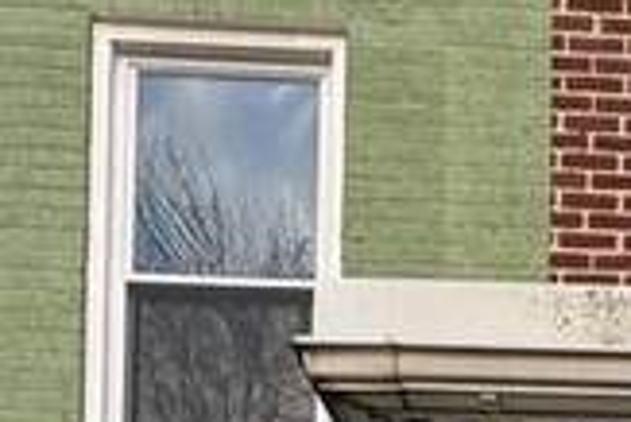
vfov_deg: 9.2
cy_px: 1343
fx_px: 2000
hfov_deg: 16.2
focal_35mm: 114
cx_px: 991
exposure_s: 1/182
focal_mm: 2.22
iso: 40
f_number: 2.2
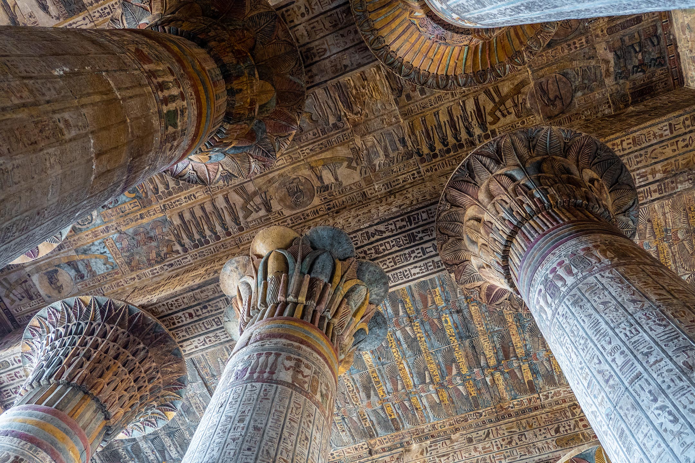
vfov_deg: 47.9
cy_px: 232
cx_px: 348
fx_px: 521
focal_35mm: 27
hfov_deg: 67.4
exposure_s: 1/60
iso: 1000
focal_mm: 18
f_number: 2.8
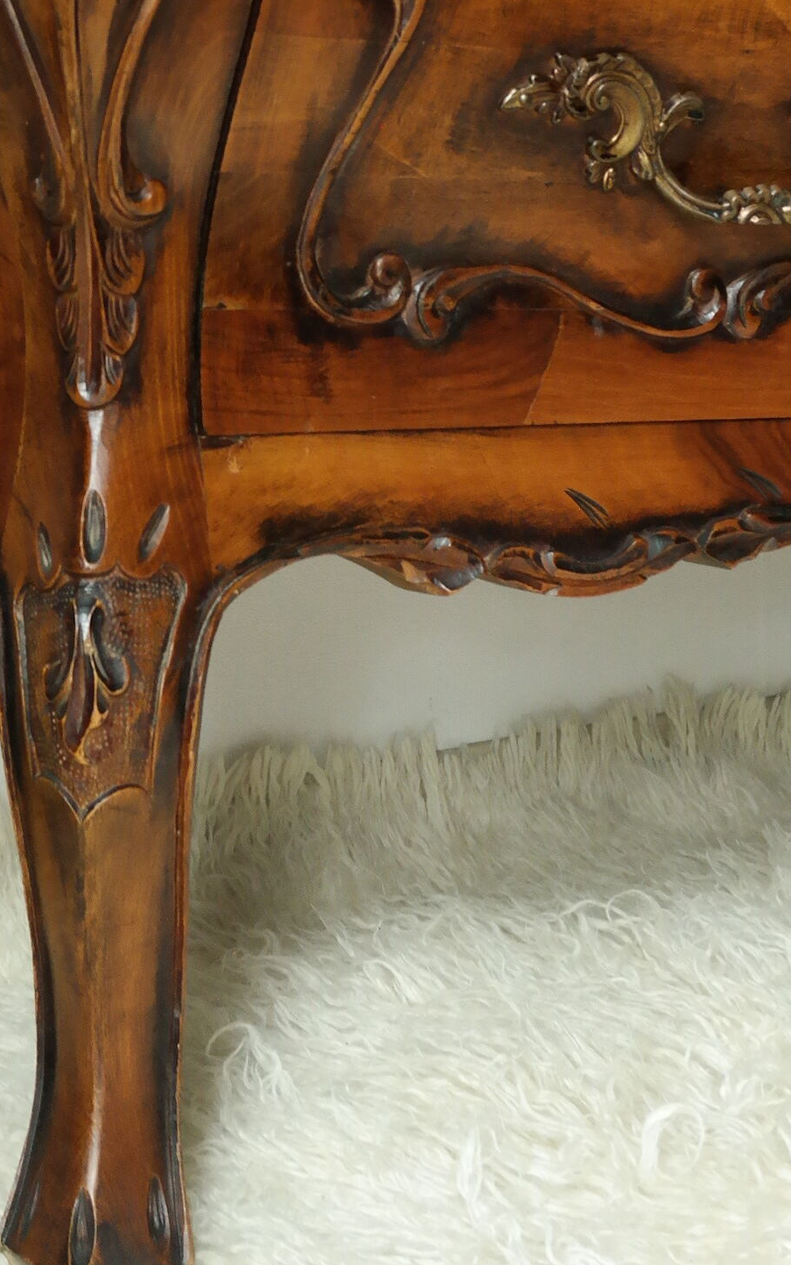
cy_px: 74
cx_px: 194
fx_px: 2172
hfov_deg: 20.5
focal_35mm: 63
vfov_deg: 30.7
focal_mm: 20
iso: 1600
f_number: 5.6
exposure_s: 1/50
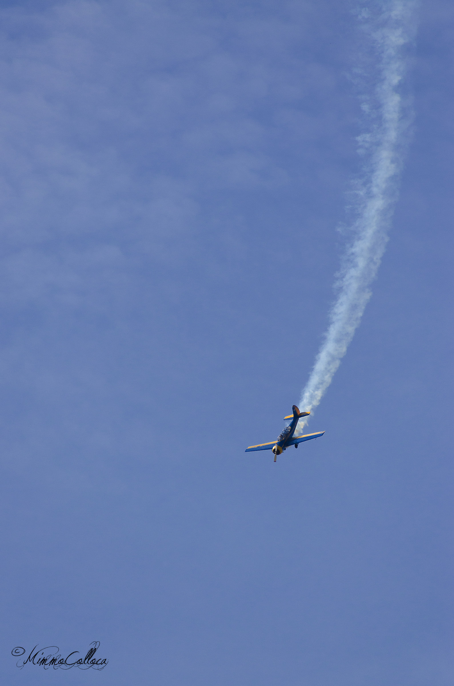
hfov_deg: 3.6
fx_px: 7127
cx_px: 227
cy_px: 343
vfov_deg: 5.5
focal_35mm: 375
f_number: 8
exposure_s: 1/2000
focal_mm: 250
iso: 250
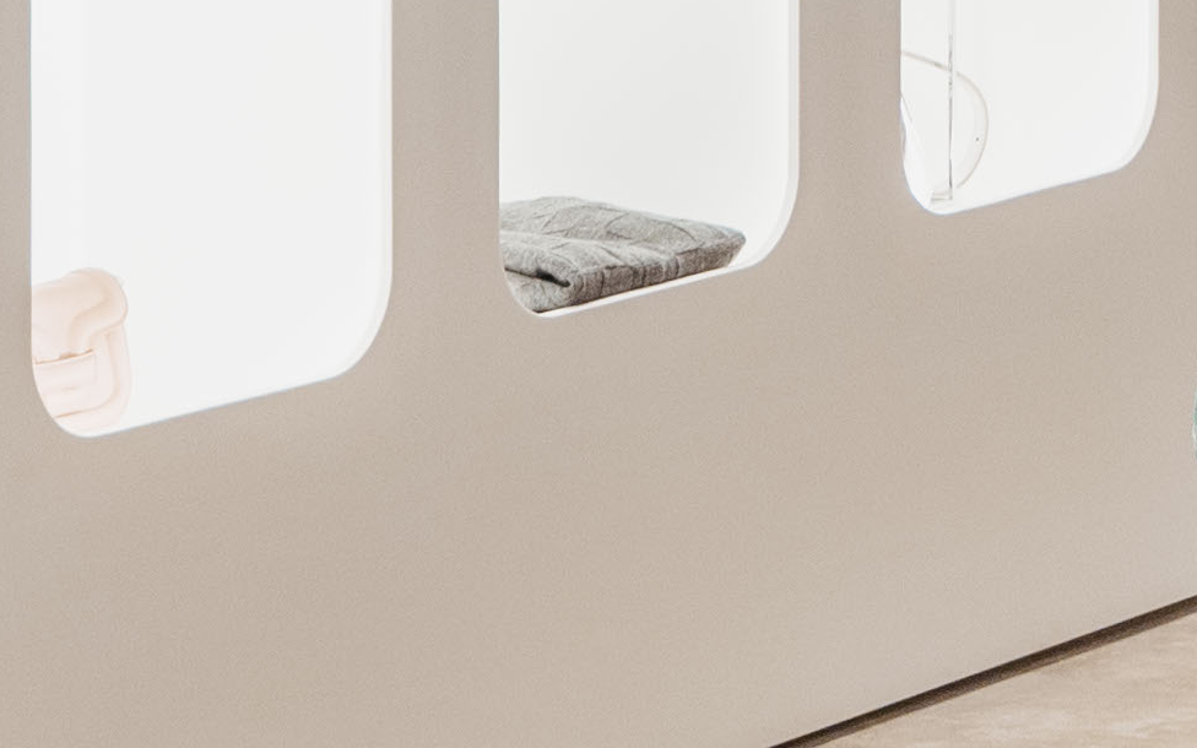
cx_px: 1169
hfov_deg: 9.6
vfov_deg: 5.8
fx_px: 7112
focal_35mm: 218
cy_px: -895
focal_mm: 35
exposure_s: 1/80
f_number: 8
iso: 800
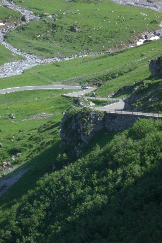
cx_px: 85
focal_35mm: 209
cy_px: 121
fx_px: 1411
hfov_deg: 6.6
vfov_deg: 9.8
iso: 100
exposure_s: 1/200
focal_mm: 26
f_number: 5.9
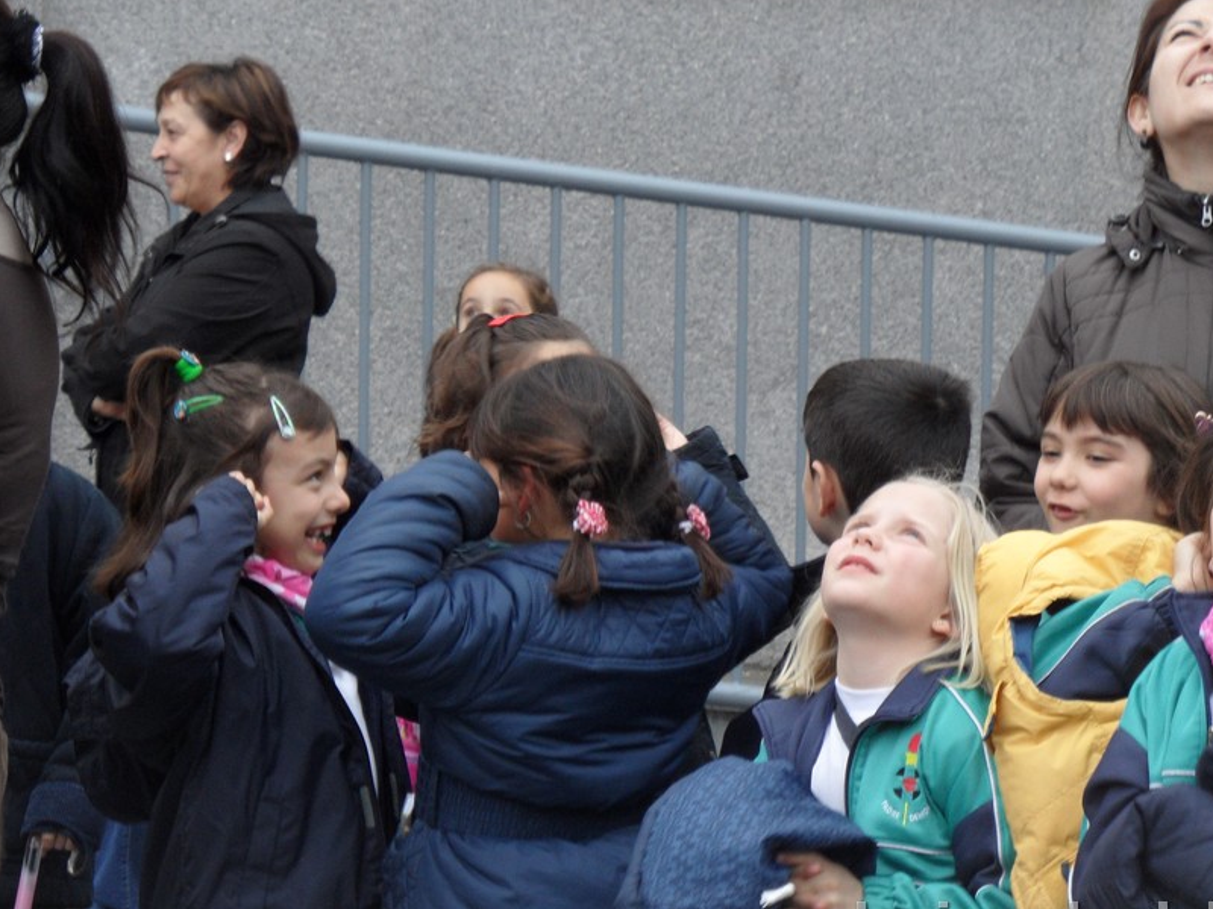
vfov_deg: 7.7
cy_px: 376
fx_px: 6728
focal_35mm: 192
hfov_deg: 10.3
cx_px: 675
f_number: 4.4
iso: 100
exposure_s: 1/60
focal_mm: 24.6
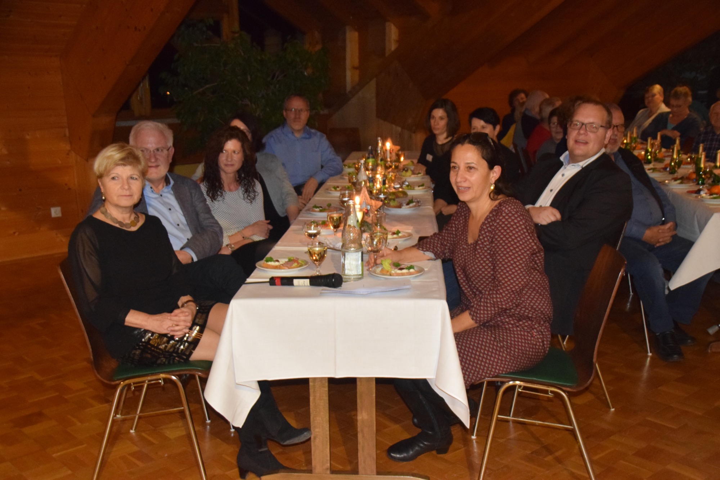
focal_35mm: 40
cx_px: 360
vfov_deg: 33.0
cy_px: 240
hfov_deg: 47.9
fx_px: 810
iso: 3200
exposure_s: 1/60
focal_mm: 27
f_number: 4
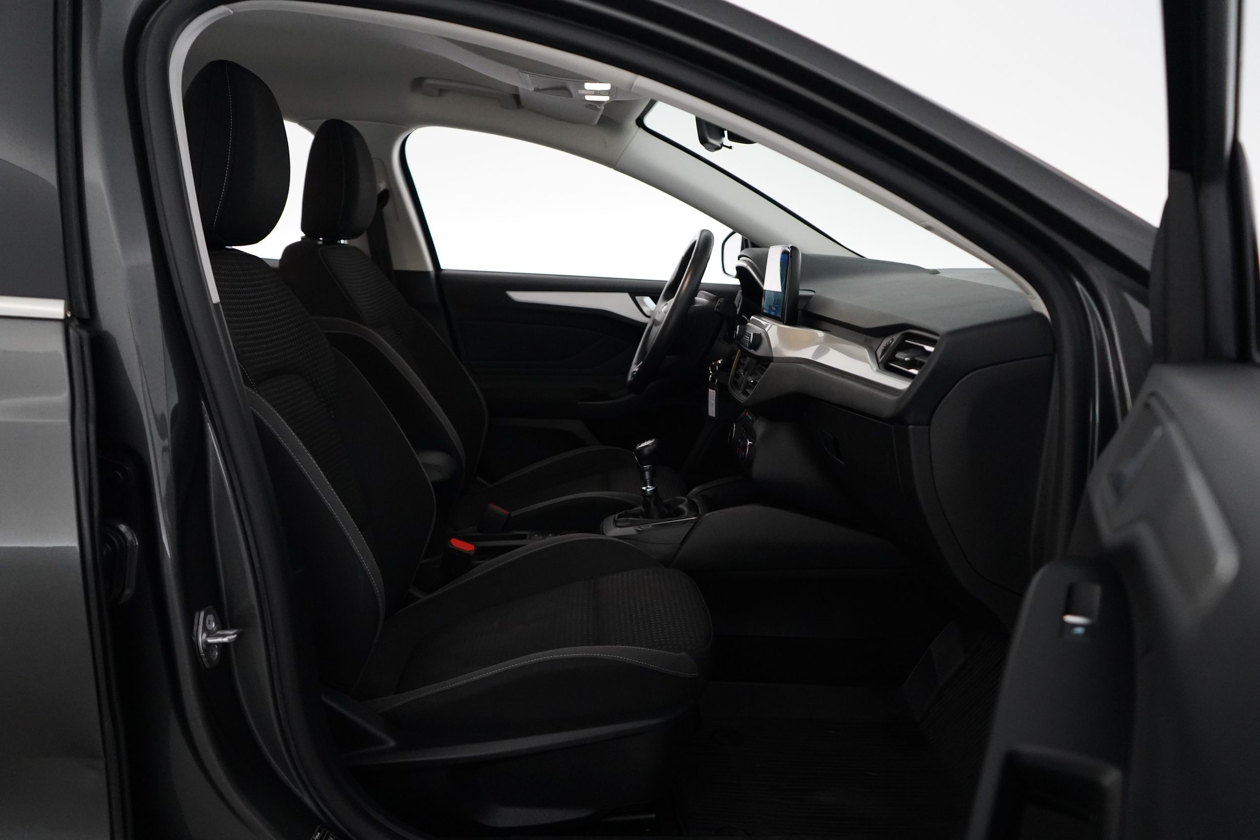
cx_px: 630
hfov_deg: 65.5
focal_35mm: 28
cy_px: 420
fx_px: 980
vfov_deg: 46.4
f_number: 3.5
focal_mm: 28
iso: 6400
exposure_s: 1/160
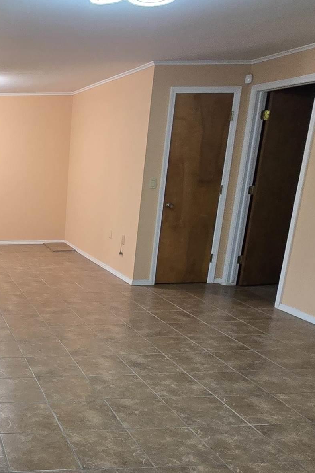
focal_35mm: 35
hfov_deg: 32.0
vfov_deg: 53.5
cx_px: -56
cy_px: 310
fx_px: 459
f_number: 2.2
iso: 320
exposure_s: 1/60
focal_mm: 2.2
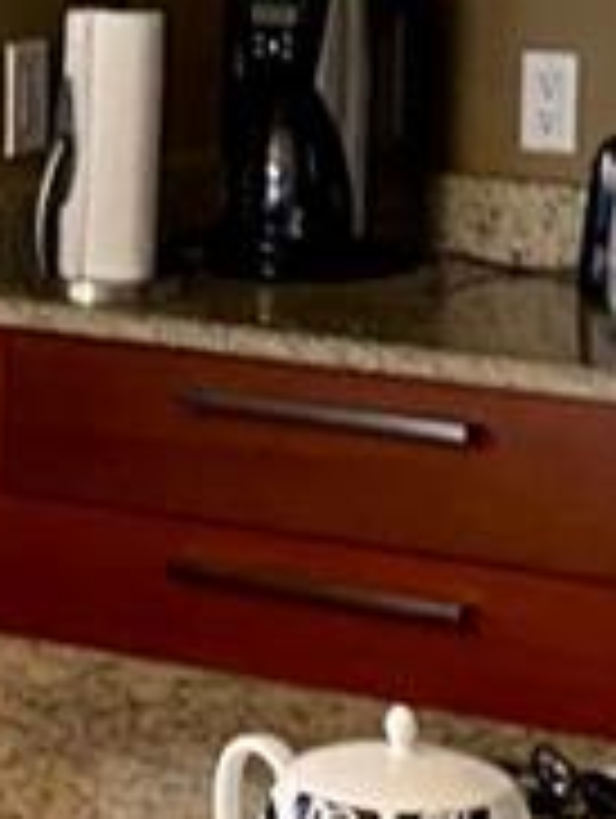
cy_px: -9
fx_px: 4048
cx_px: 29
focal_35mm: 171
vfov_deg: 11.4
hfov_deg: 8.7
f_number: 1.8
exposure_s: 1/60
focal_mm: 4.25
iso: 320
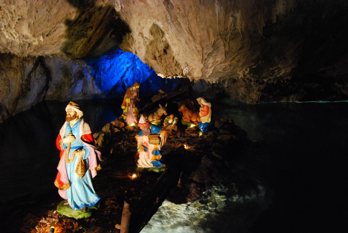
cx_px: 174
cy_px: 116
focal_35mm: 36
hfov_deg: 53.1
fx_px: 348
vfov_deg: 37.0
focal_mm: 24
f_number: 4
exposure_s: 1/10
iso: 1600
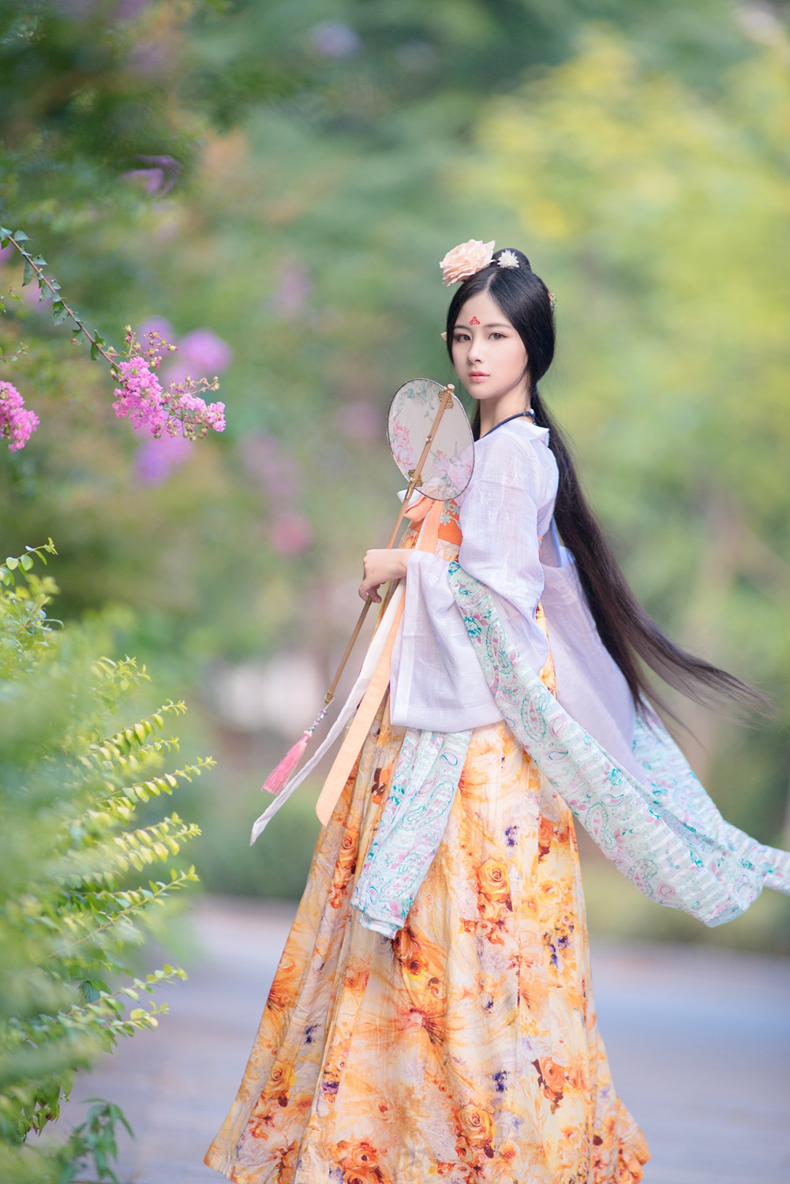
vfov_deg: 6.9
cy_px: 592
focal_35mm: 300
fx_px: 9867
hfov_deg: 4.6
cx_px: 395
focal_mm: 300
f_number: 2.8
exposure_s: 1/500
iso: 1000
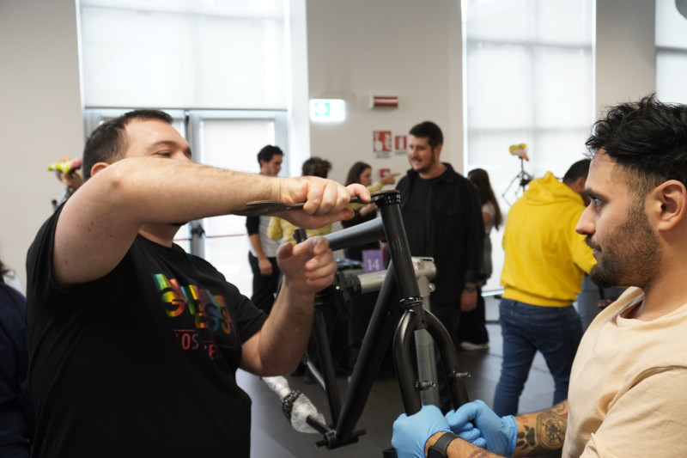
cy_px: 229
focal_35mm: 39
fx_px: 744
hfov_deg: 49.6
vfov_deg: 34.2
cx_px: 344
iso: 2500
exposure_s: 1/100
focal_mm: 26
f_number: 5
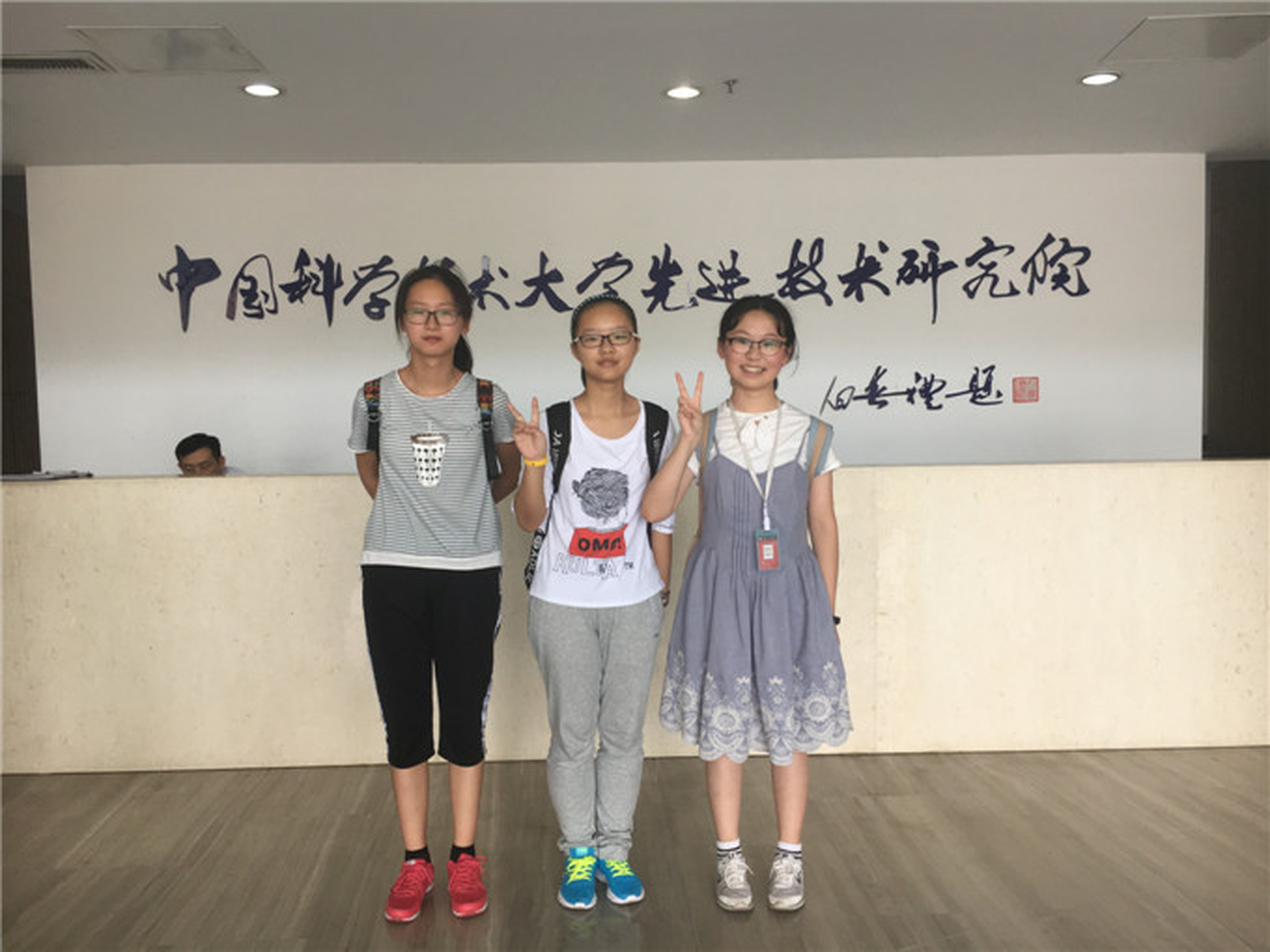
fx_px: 1064
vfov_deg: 48.2
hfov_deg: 61.7
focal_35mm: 29
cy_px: 476
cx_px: 635
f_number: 2.2
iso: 32
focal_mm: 4.15
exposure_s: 1/100
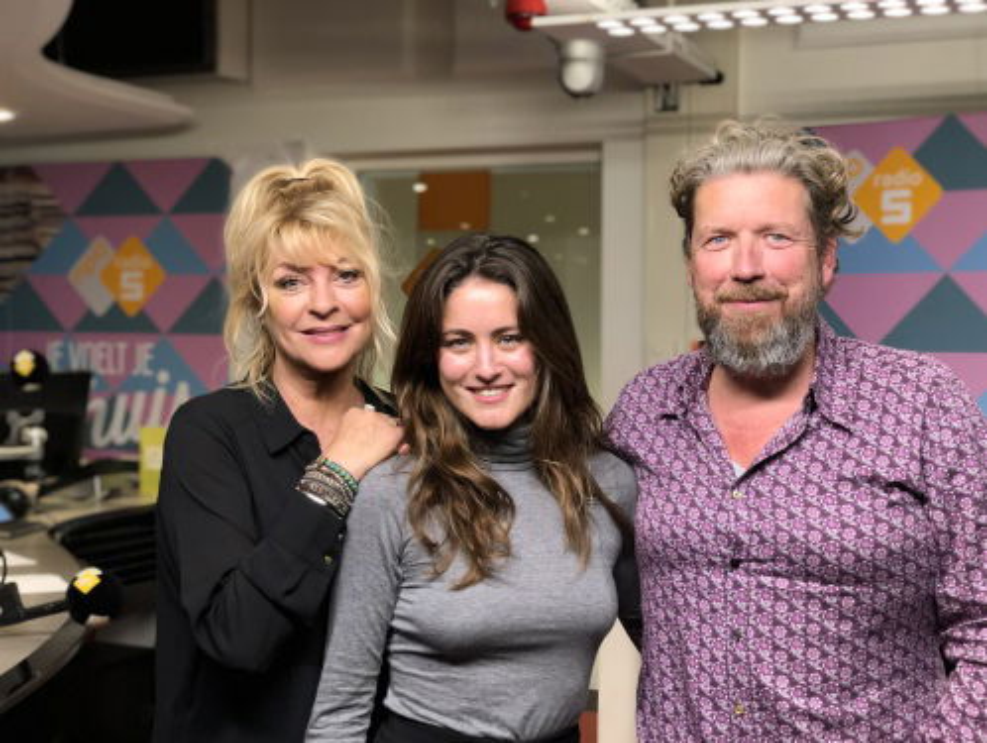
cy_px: 372
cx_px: 494
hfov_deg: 36.8
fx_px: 1485
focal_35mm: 52
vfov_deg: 28.1
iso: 80
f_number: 2.4
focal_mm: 6
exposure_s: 1/50
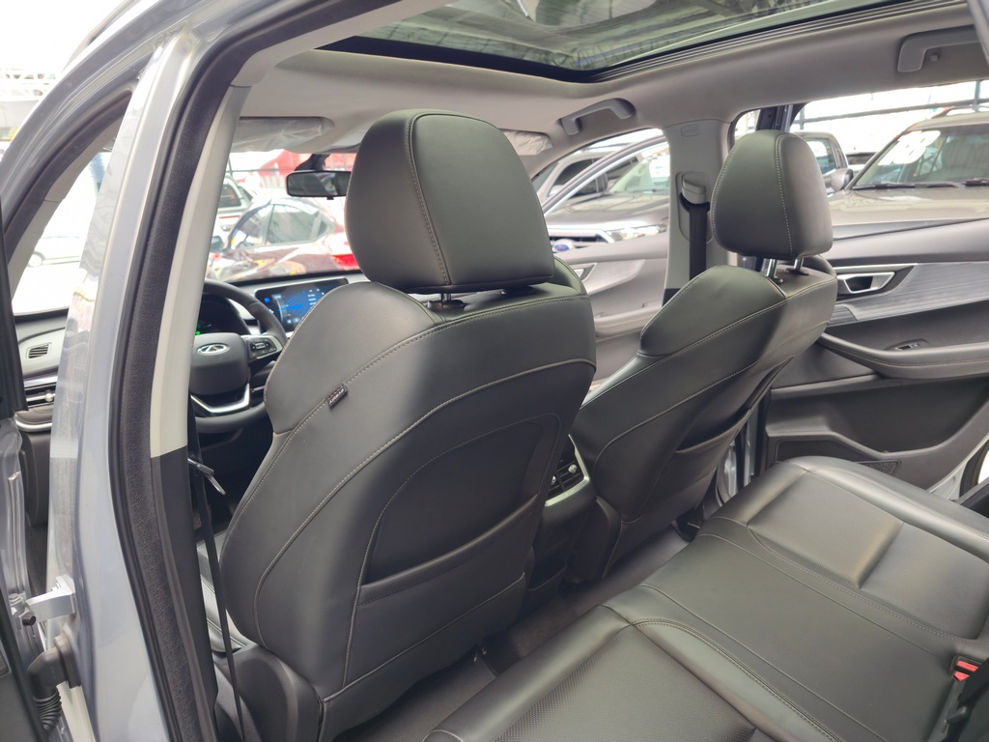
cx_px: 494
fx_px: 657
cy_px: 371
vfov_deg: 58.9
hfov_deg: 73.9
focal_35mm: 23
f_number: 1.7
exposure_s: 1/60
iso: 80
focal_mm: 6.3
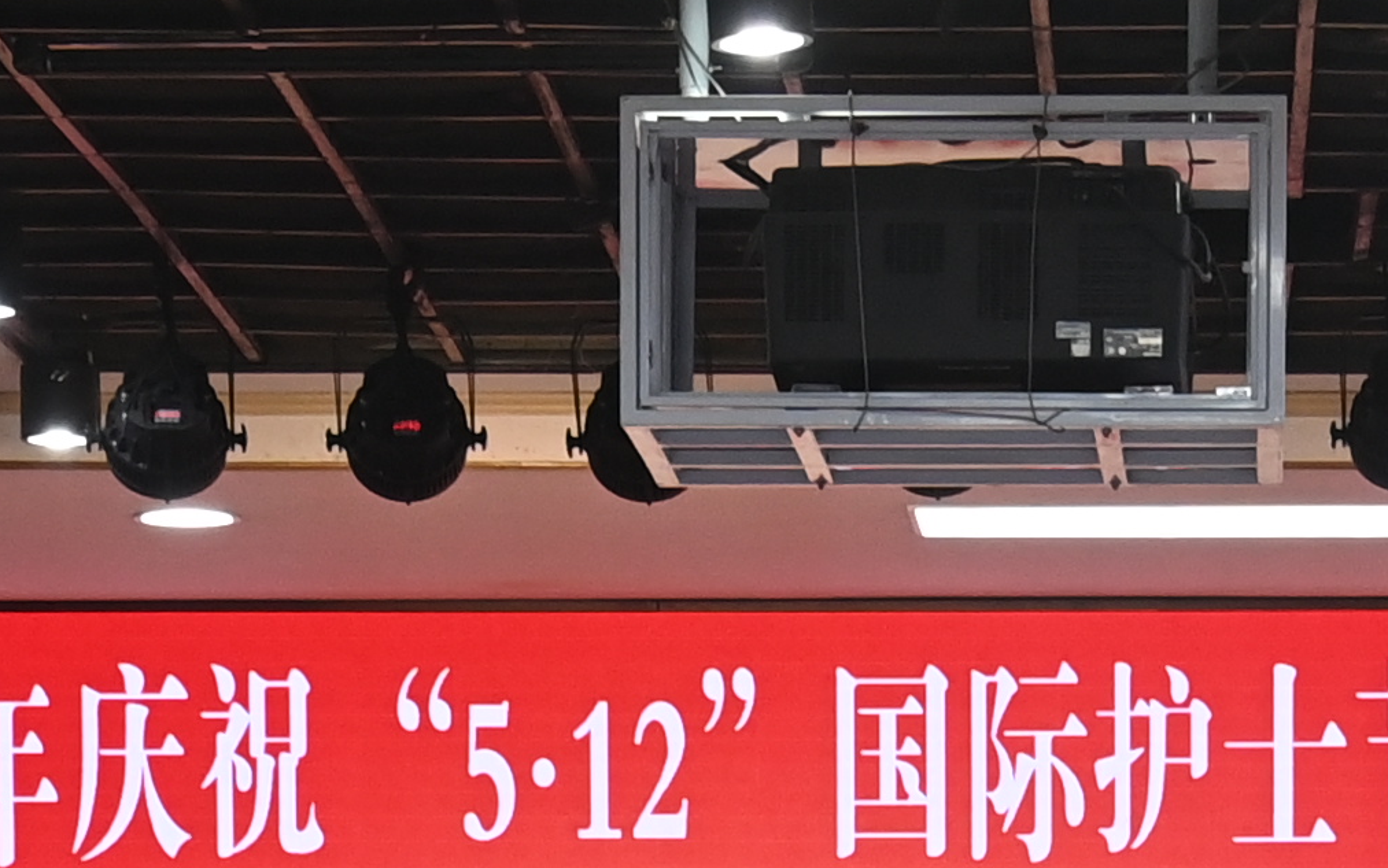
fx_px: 8059
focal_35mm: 213
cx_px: 1071
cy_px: 1866
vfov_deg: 6.0
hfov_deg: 9.8
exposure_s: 1/125
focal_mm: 38
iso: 1600
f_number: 6.3
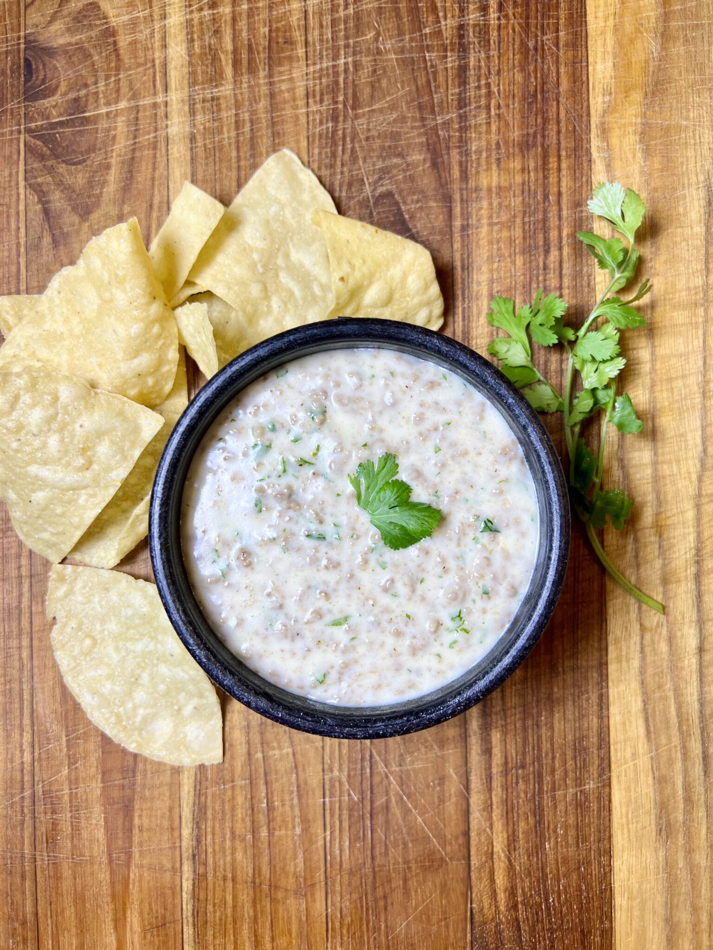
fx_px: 714
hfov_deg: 53.1
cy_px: 475
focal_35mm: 26
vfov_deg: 67.3
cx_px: 356
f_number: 1.5
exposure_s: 1/120
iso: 50
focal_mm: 5.7
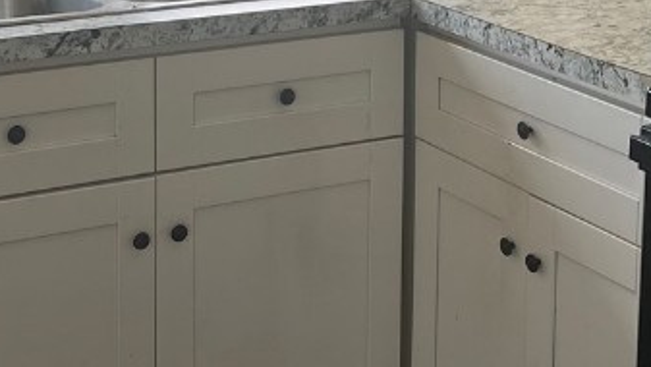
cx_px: 207
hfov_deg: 24.6
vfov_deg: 13.5
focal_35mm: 86
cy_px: -127
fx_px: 1485
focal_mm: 5.1
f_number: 1.6
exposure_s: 1/226
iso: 40
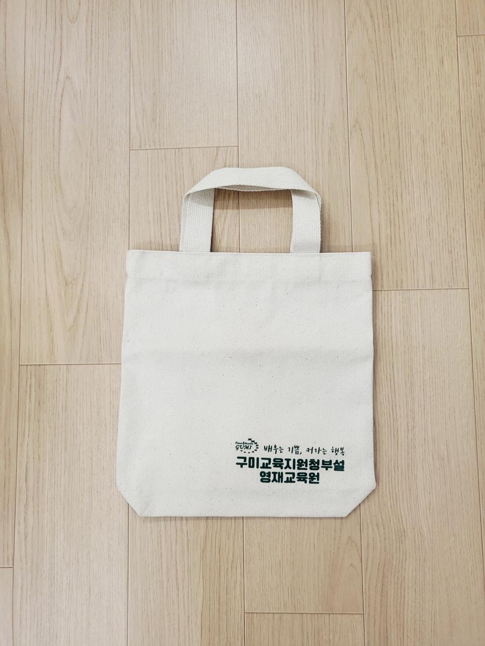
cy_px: 323
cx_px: 242
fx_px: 486
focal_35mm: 26
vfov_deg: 67.3
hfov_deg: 53.1
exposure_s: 1/120
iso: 250
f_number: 1.8
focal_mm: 4.25
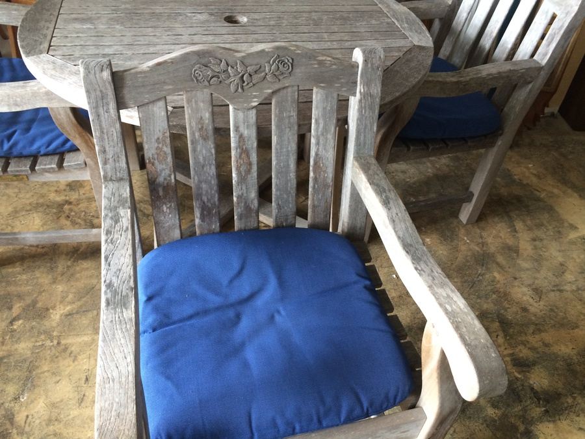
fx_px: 507
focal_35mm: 30
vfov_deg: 46.8
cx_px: 292
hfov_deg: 60.0
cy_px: 220
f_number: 2.2
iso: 125
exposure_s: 1/30
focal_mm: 4.12
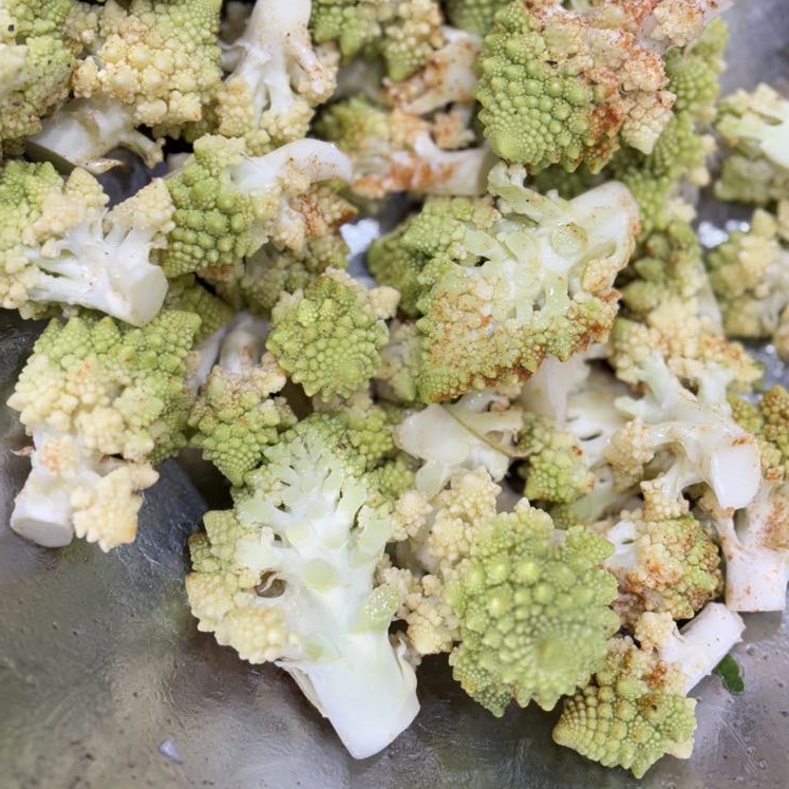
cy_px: 259
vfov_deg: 27.1
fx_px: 1625
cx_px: 391
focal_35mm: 63
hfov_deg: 27.3
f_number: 1.6
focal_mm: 5.96
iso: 50
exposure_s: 1/50
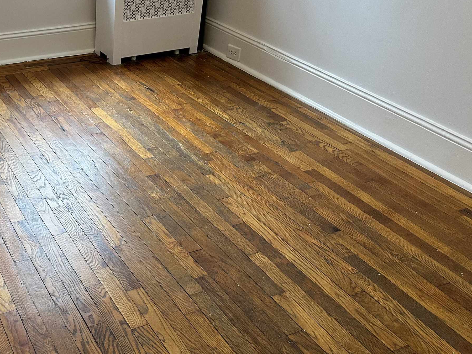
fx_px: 559
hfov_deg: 43.3
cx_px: 85
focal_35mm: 41
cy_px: 190
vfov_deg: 35.1
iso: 250
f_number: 1.78
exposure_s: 1/60
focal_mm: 6.86
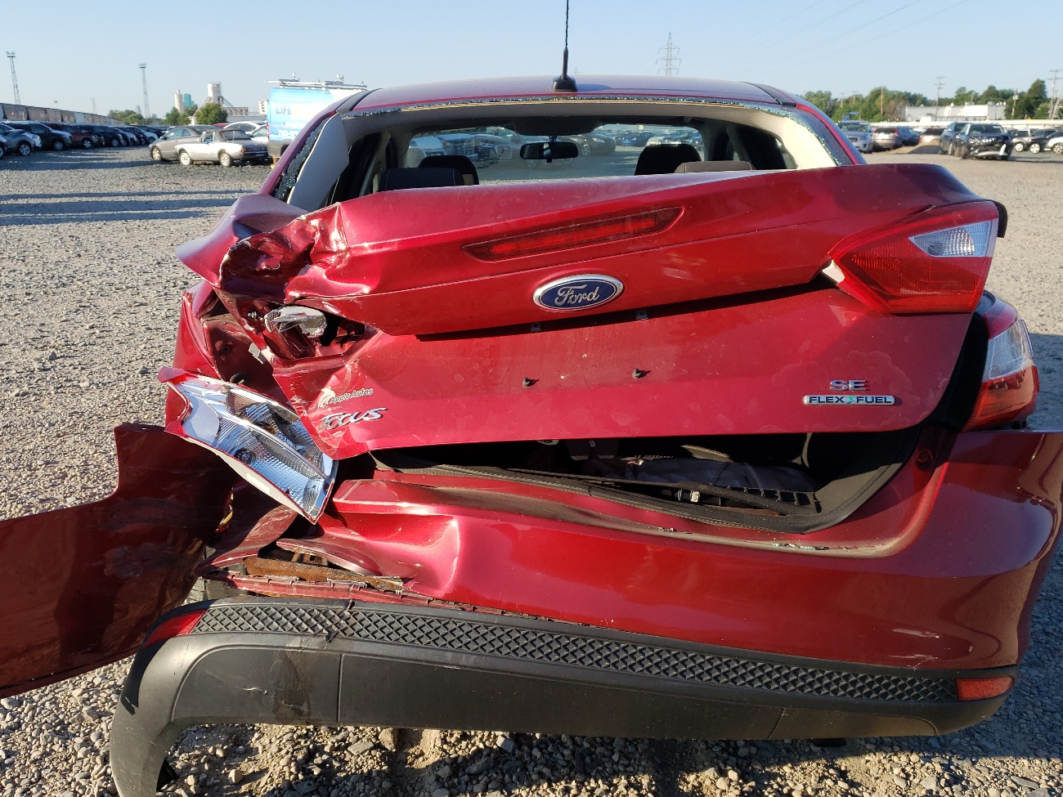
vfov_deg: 44.1
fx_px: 983
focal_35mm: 32
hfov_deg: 56.8
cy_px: 442
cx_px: 502
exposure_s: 1/1429
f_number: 1.5
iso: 50
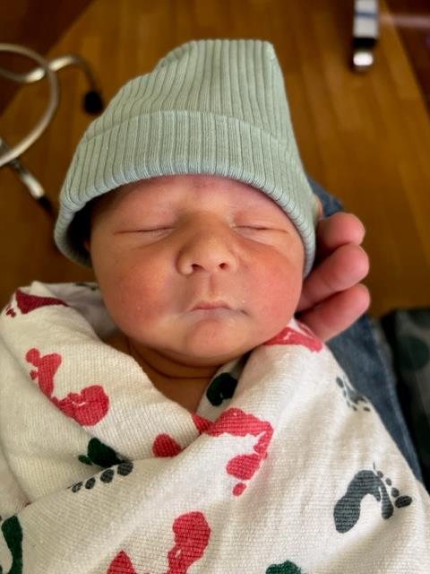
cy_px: 287
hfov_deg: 53.1
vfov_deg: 67.3
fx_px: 431
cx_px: 215
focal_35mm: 26
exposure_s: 1/60
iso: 160
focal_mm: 5.7
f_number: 1.5
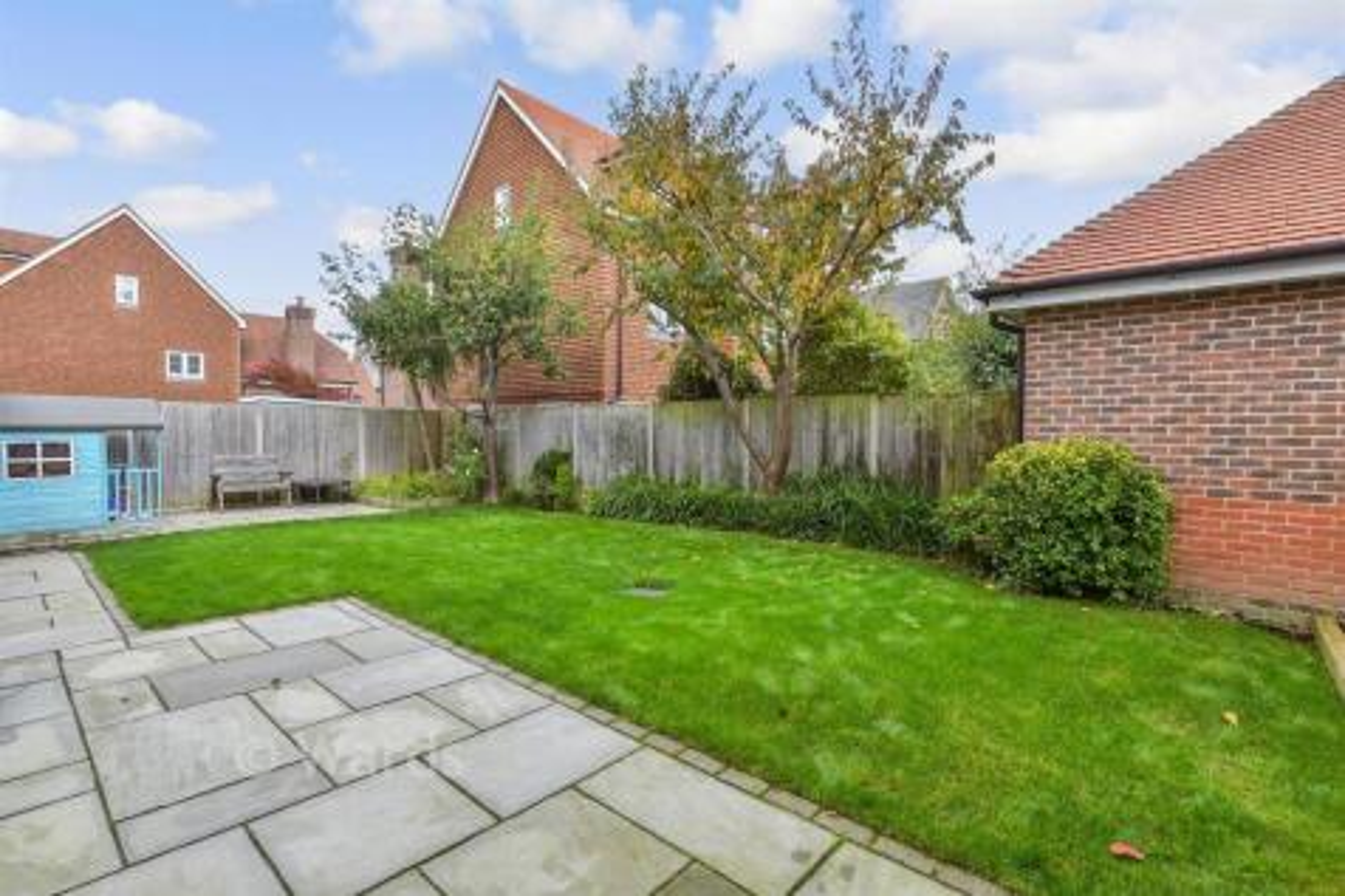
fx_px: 560
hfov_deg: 100.4
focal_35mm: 15
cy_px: 448
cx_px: 672
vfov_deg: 77.3
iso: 320
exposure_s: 1/125
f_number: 8
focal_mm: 10
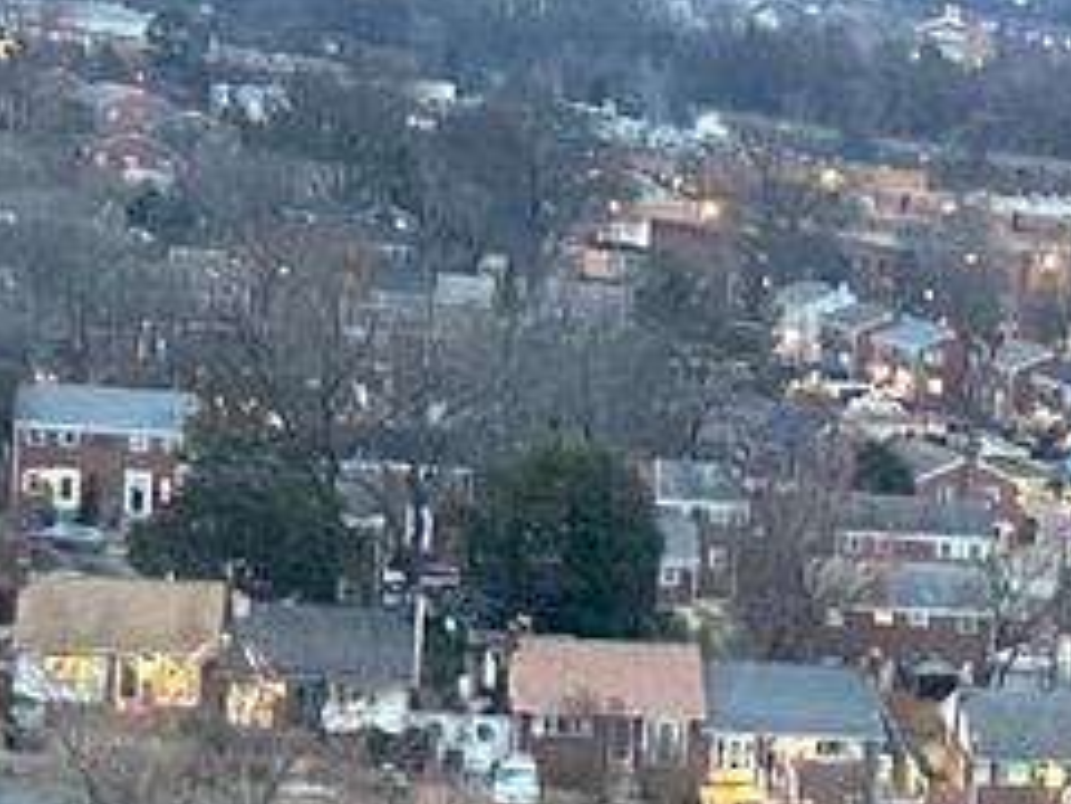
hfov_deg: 12.7
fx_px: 4455
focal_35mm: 144
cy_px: 612
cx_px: 1772
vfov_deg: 10.3
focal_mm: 6.86
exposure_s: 1/25
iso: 1250
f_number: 1.78
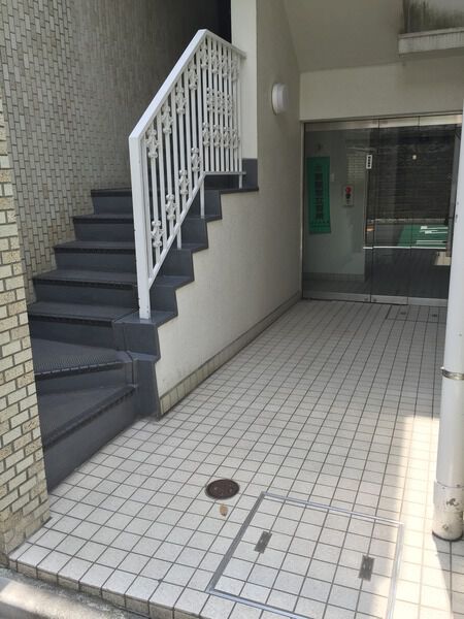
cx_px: 232
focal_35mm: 29
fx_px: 518
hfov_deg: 48.2
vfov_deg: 61.7
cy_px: 310
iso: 32
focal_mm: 4.15
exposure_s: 1/527
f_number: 2.2
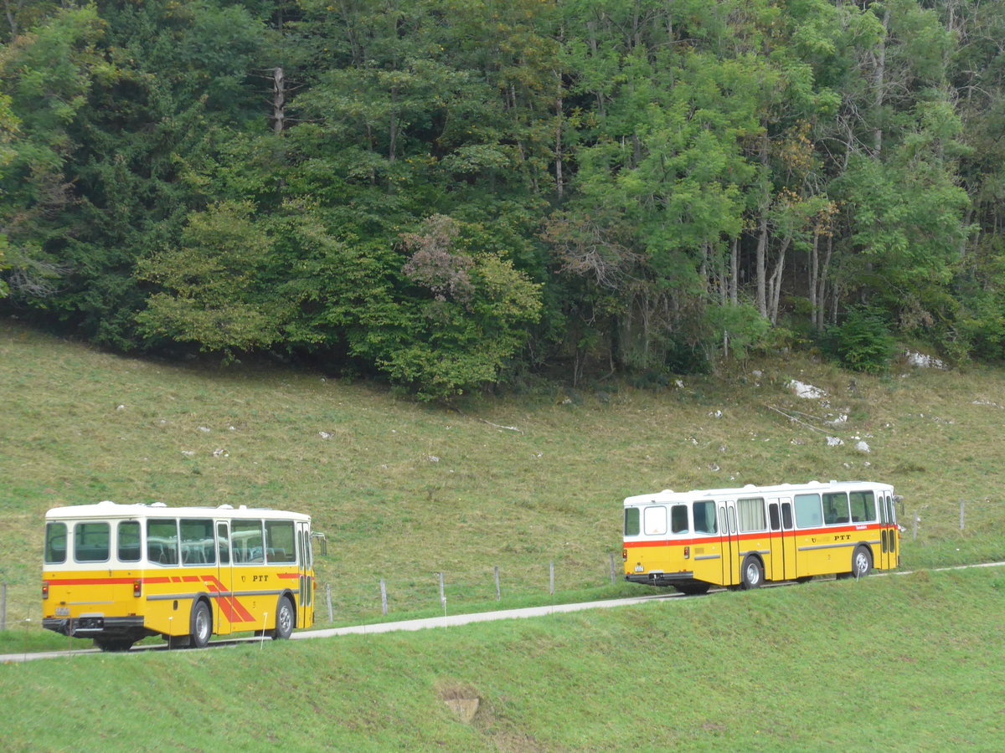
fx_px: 3397
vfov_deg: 12.7
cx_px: 502
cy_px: 376
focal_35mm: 117
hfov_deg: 16.8
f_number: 5
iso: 400
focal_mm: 22.9
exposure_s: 1/160
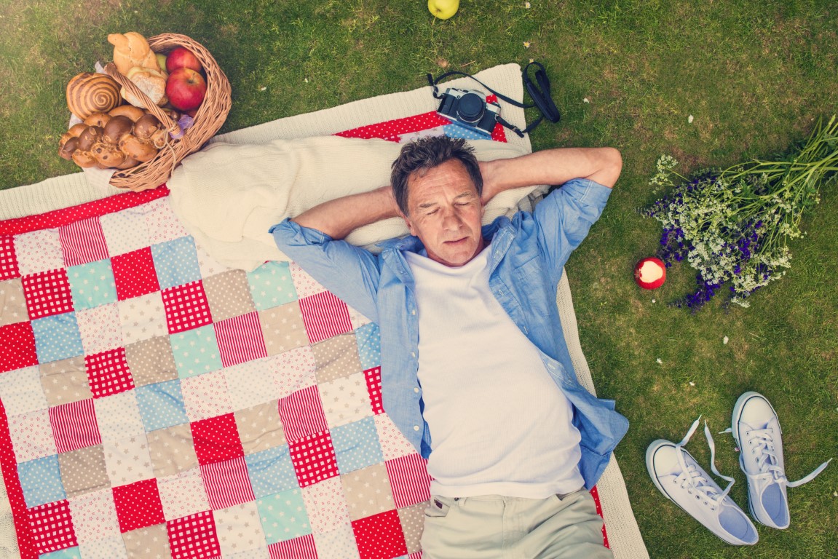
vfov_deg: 37.9
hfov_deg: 54.4
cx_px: 419
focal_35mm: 35
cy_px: 280
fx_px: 815
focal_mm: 35
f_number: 7.1
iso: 1000
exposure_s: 1/250
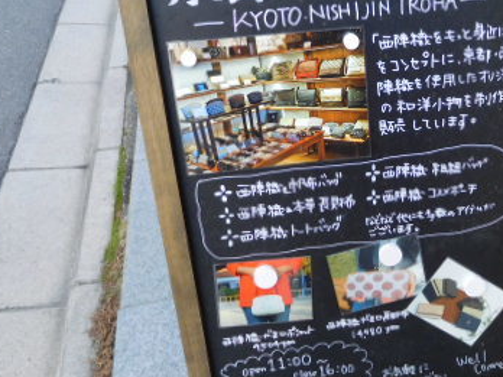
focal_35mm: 46
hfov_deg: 40.2
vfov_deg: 31.0
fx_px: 668
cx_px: 371
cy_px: 101
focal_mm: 4.5
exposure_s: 1/125
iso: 125
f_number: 3.4
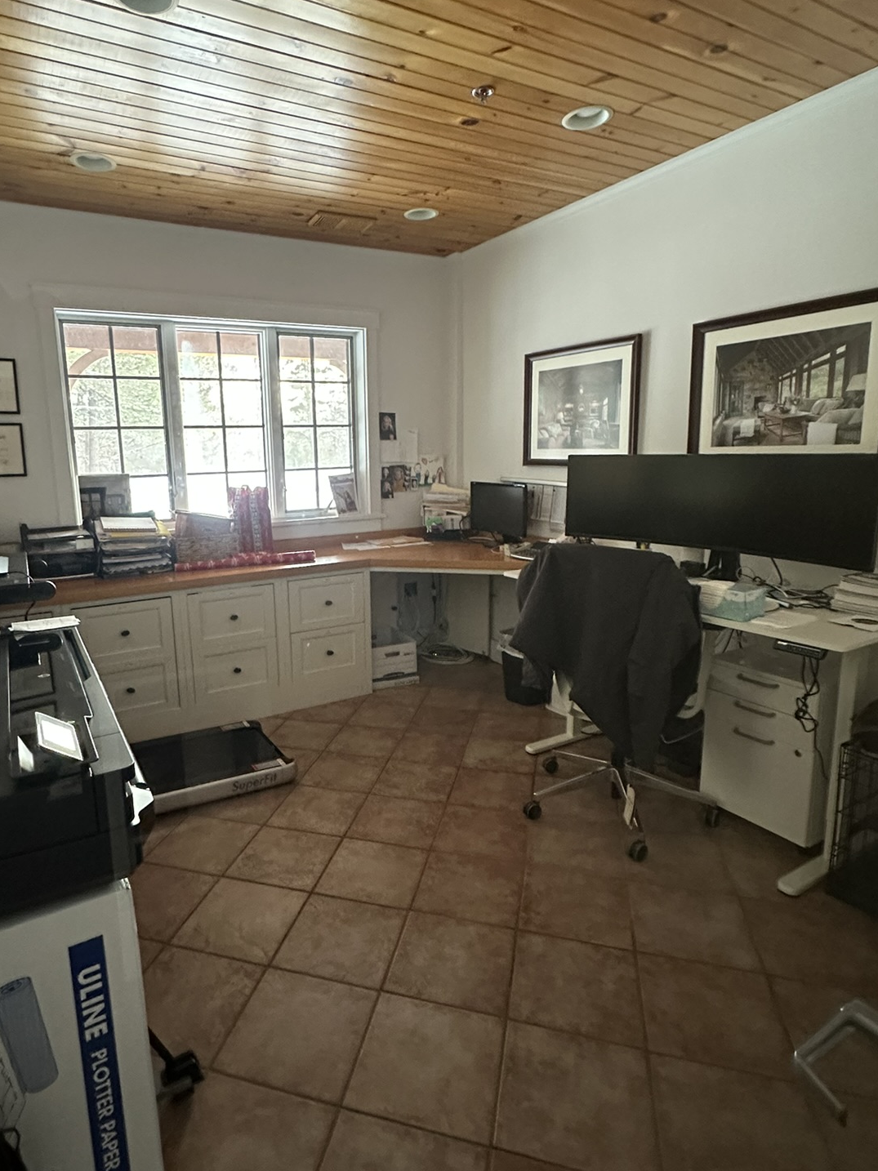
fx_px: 677
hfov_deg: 65.5
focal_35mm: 20
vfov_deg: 81.7
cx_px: 363
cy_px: 570
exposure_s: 1/60
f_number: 2.2
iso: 640
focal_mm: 2.22
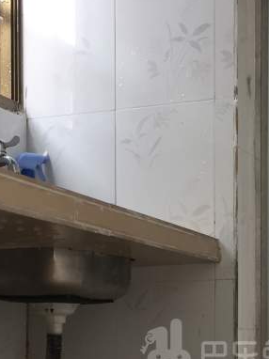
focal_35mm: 81
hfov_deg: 18.0
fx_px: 840
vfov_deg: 23.3
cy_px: 345
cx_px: 215
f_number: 2.2
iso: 32
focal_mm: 4.15
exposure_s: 1/33
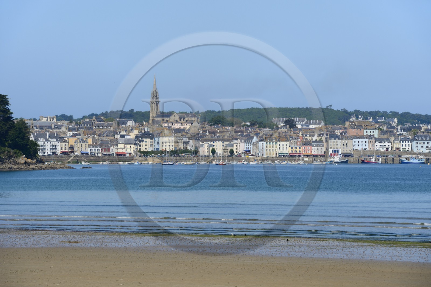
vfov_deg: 6.9
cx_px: 216
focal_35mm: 200
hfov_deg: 10.3
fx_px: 2393
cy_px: 144
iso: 200
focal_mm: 200
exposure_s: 1/500
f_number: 11
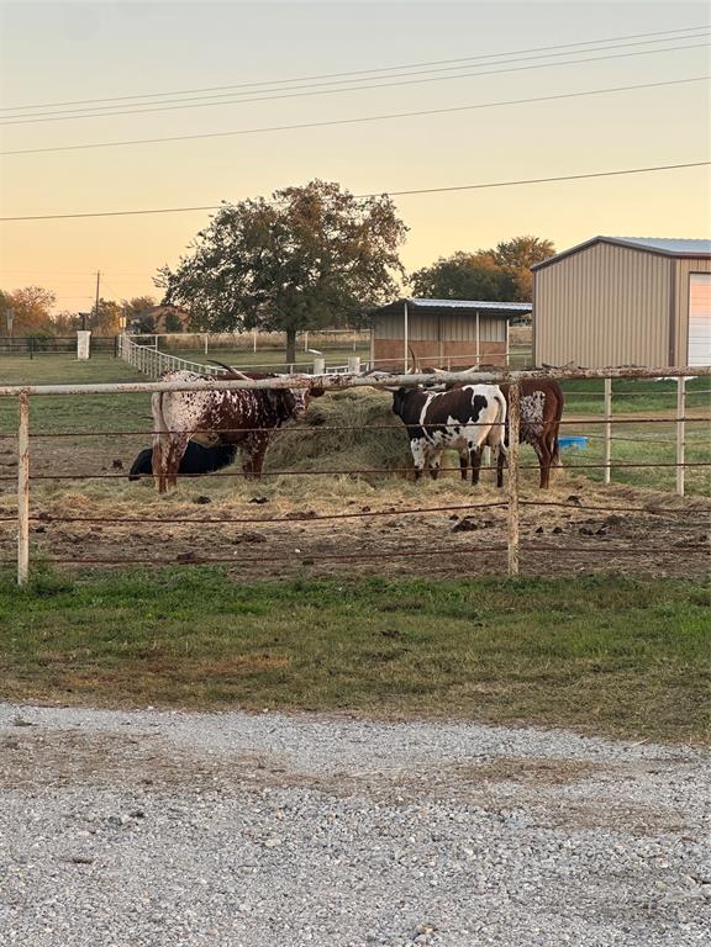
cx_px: 356
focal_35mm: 77
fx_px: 2109
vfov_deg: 25.3
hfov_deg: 19.1
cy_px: 474
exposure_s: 1/99
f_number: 2.8
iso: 64
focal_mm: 9
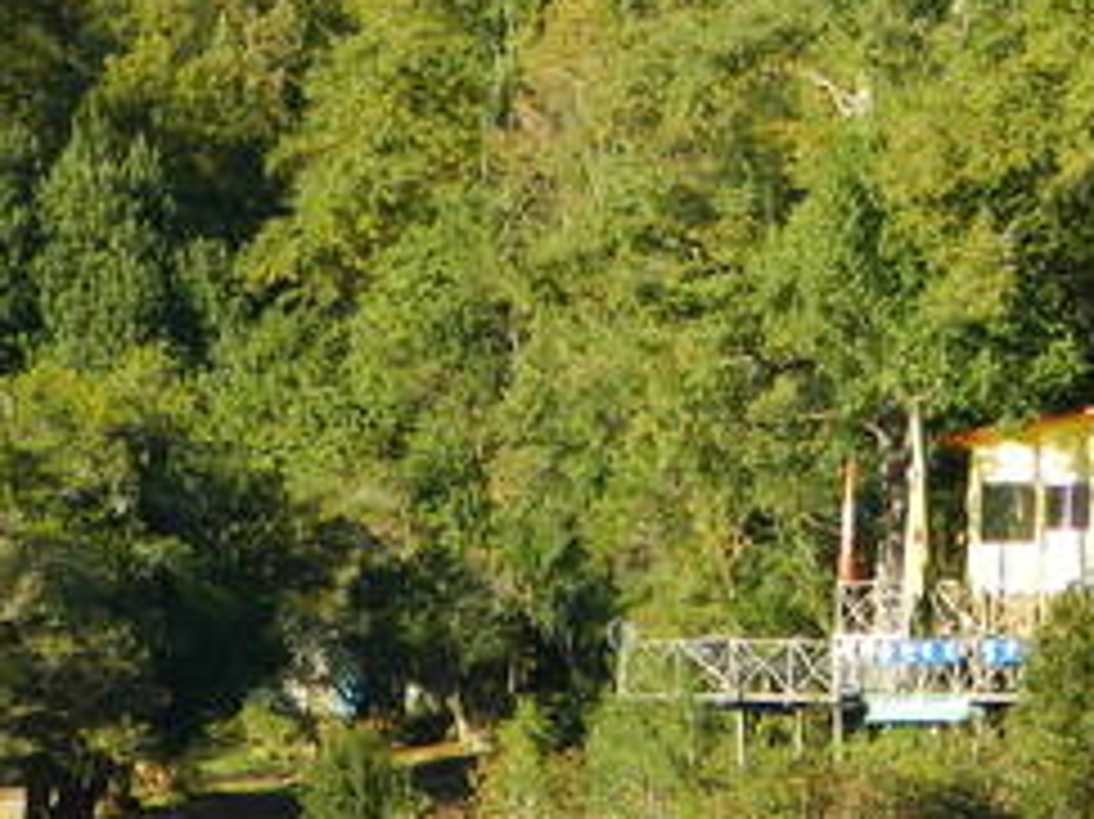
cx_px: 1112
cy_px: -189
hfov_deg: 7.1
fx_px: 8750
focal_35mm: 277
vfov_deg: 5.3
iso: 80
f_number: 4.2
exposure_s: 1/200
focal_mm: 15.1
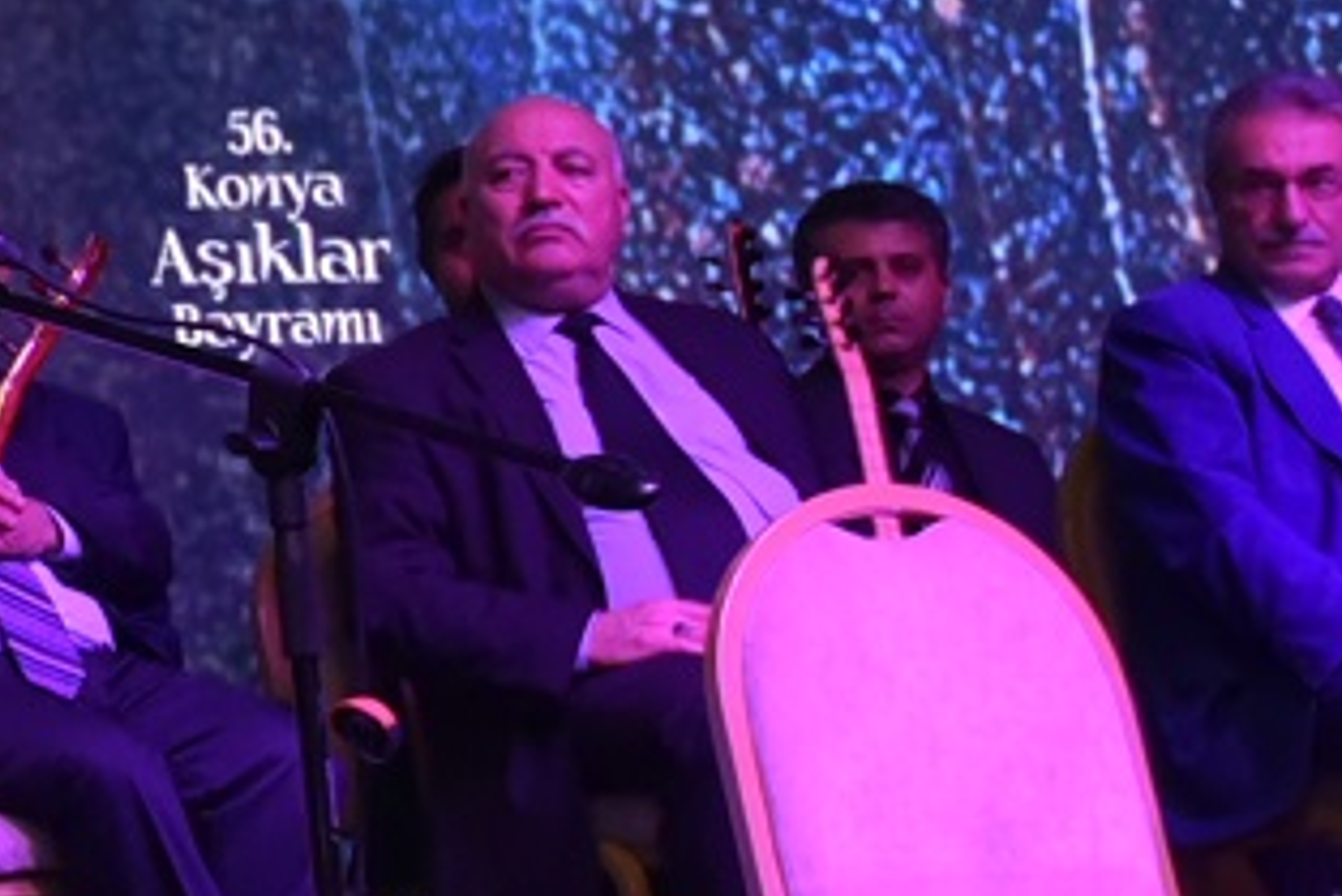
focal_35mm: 168
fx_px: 6265
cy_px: 354
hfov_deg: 10.7
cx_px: -1702
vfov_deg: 8.2
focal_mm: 35
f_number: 6.3
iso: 3200
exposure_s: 1/200
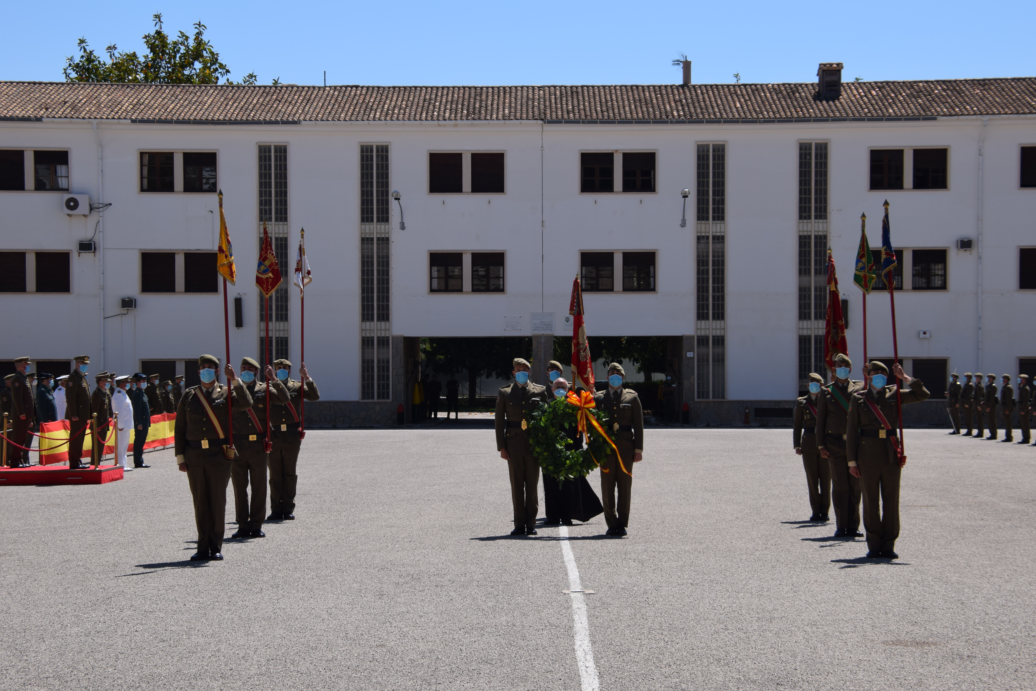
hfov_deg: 24.2
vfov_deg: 16.3
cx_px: 518
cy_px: 346
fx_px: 2417
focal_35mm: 84
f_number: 10
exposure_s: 1/400
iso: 200
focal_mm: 56
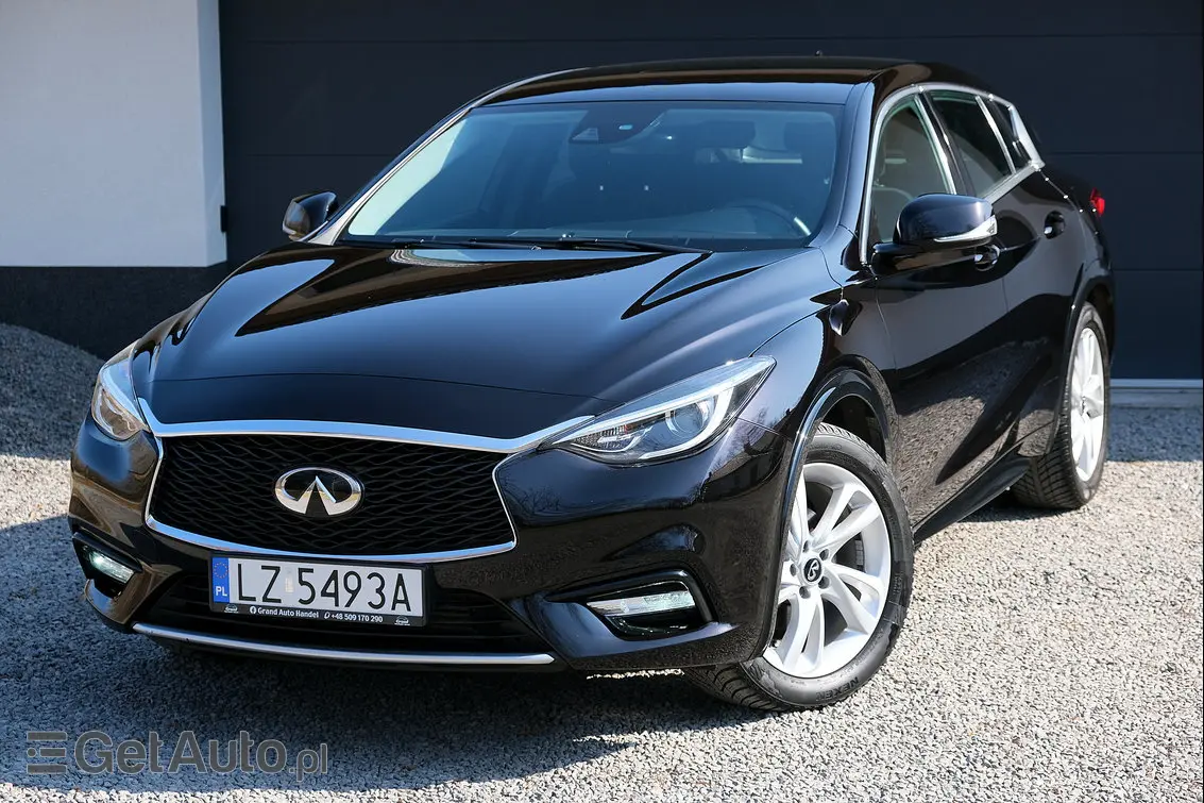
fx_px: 2541
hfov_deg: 26.7
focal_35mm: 76
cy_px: 402
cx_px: 602
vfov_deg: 17.9
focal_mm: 50.5
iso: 320
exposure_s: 1/340
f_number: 5.6
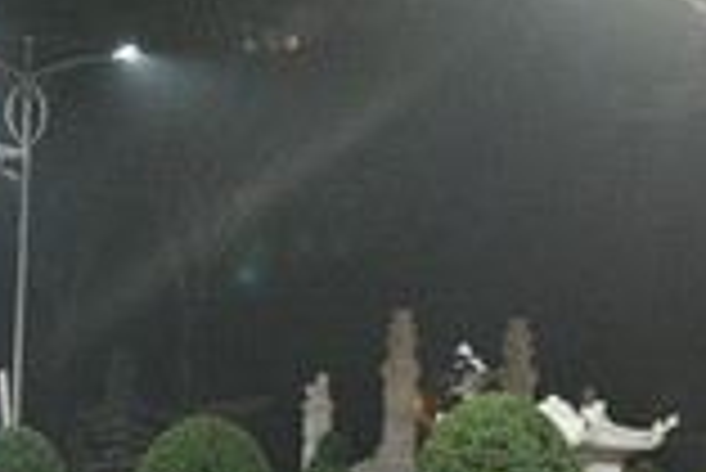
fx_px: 2434
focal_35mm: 124
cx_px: 97
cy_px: 144
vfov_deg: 11.1
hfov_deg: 16.3
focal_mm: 30
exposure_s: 1/100
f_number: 4.5
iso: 12800
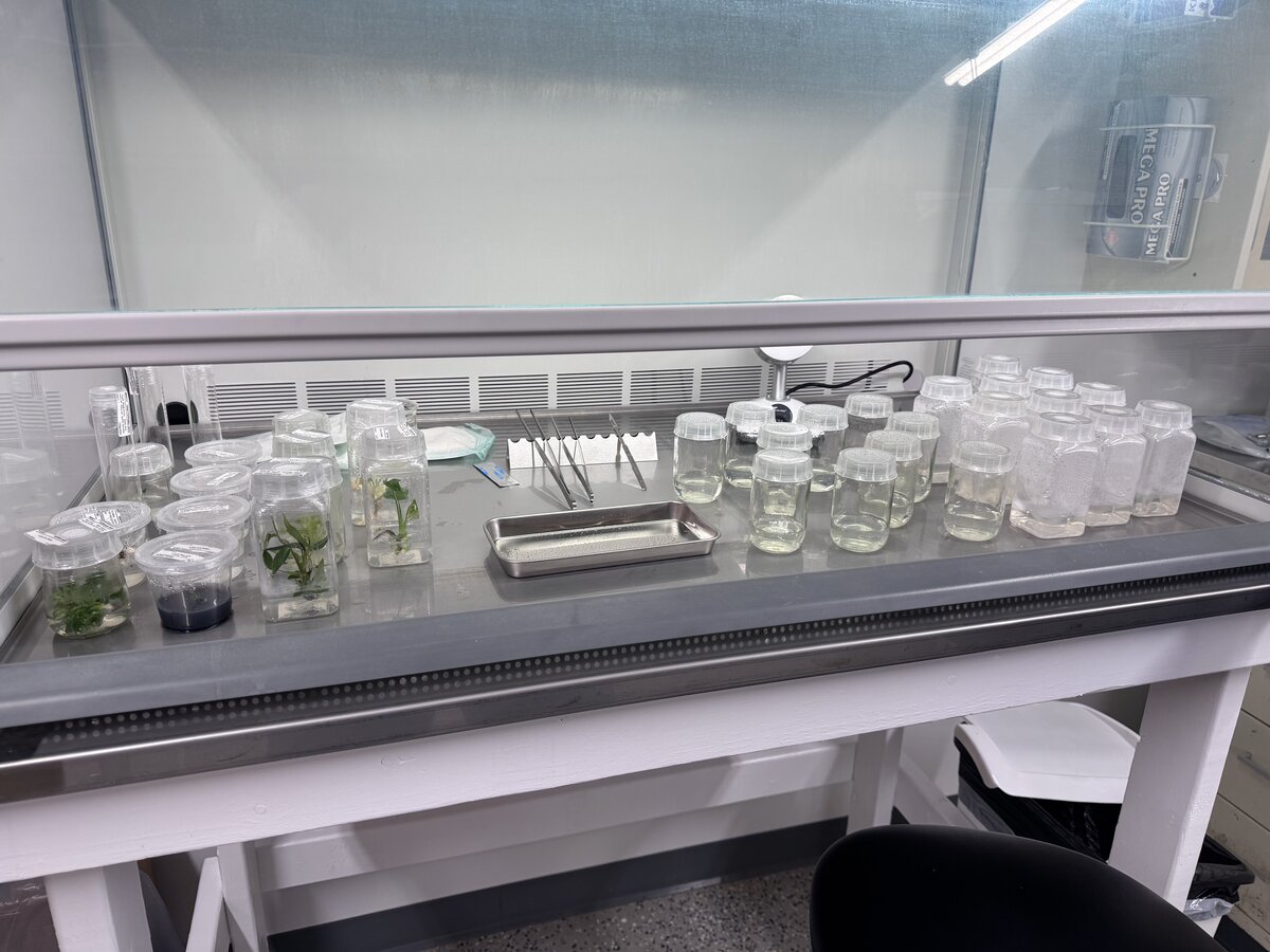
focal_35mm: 24
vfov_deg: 56.8
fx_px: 881
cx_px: 635
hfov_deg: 71.6
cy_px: 476
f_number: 1.78
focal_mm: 6.76
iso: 100
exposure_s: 1/120
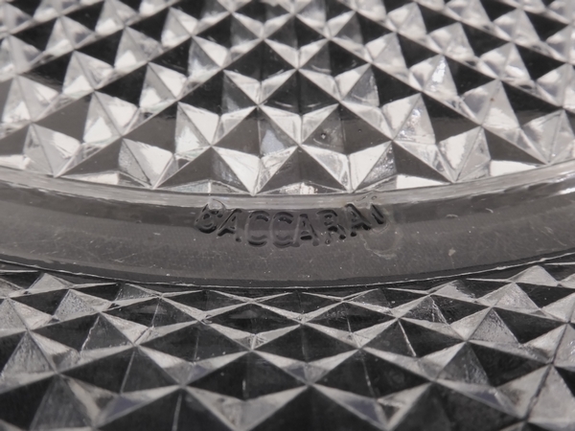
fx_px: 581
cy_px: 216
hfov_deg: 52.6
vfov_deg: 40.7
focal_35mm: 35
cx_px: 288
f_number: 5
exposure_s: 1/20
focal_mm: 6.2
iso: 360
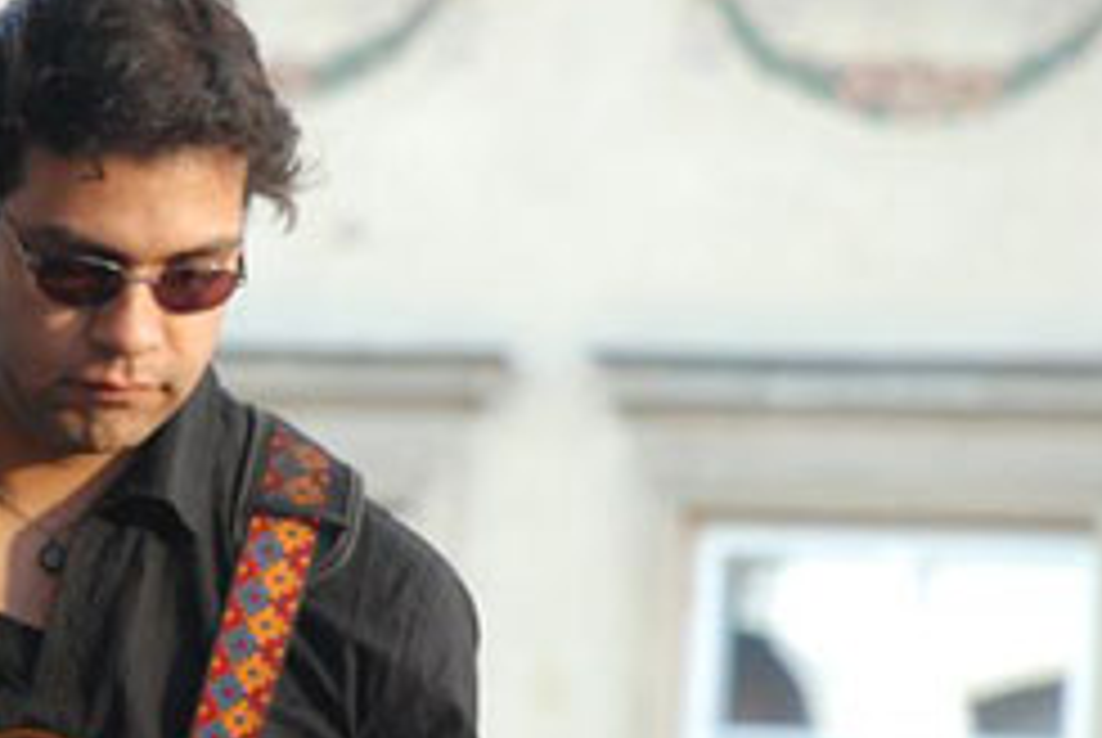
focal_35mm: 413
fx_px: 12658
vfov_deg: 3.3
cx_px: 256
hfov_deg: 5.0
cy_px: 529
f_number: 5.6
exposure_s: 1/100
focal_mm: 135
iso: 800
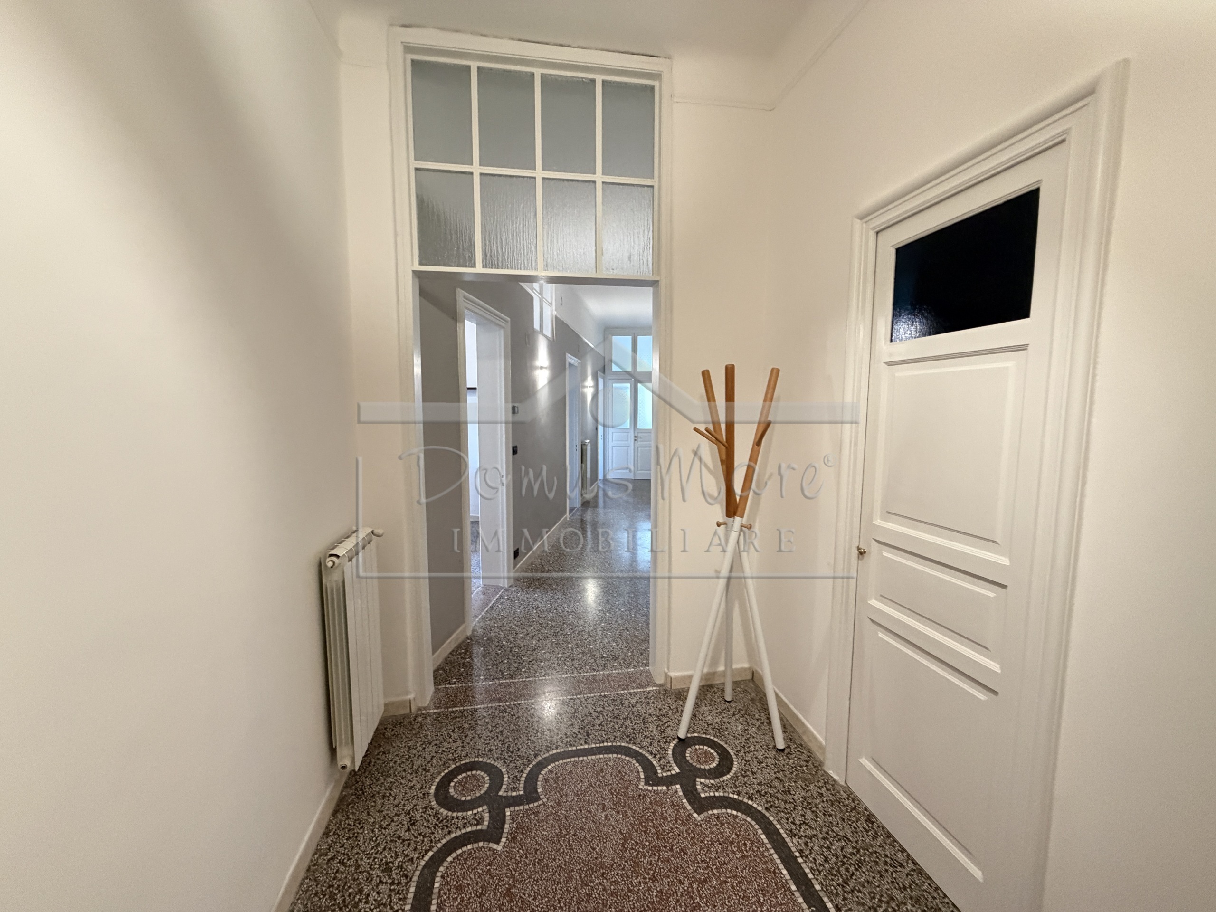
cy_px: 456
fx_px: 492
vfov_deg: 85.7
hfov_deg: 102.1
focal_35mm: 14
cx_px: 608
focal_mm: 2.22
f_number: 2.2
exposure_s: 1/50
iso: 640
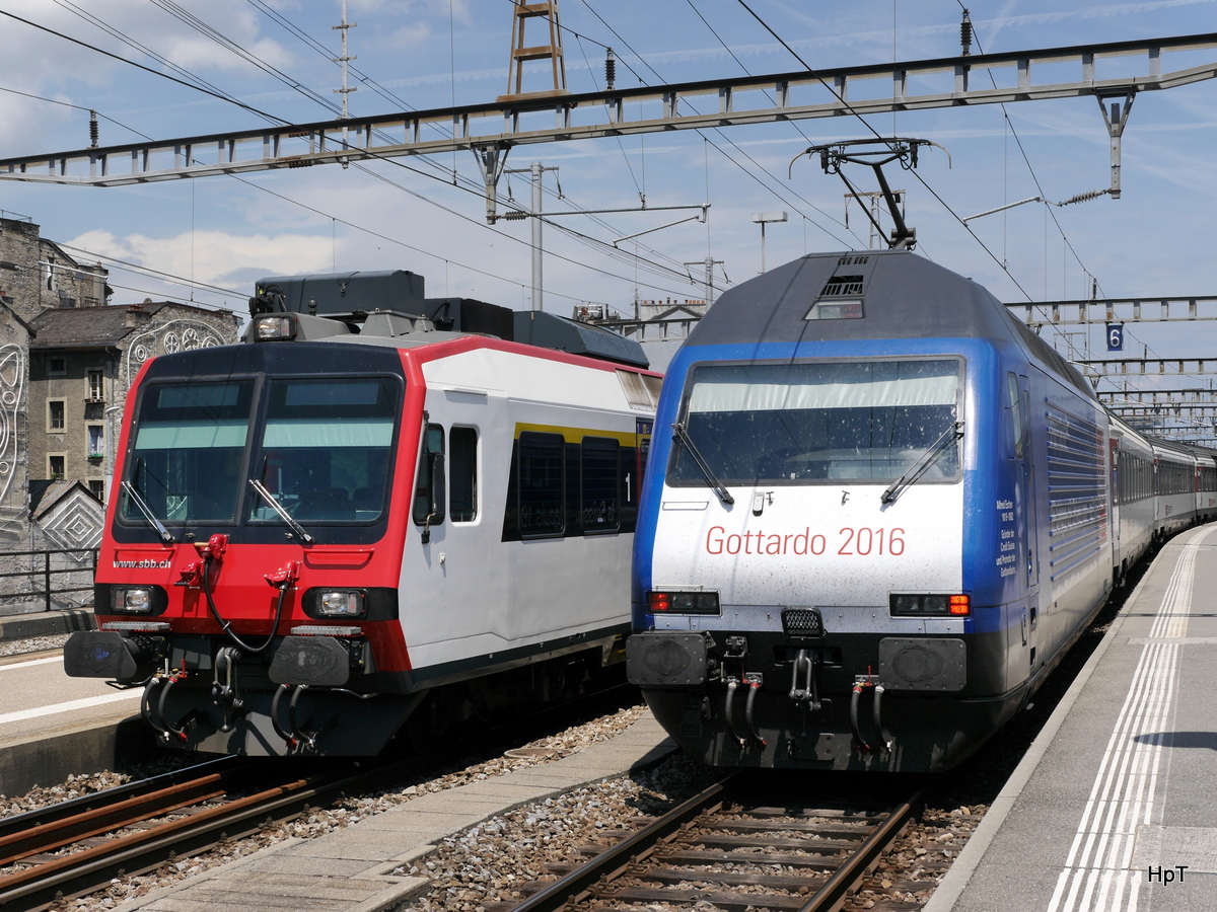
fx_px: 1969
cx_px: 608
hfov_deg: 34.3
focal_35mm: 56
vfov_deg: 26.1
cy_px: 456
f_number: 10
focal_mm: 28
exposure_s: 1/400
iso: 160
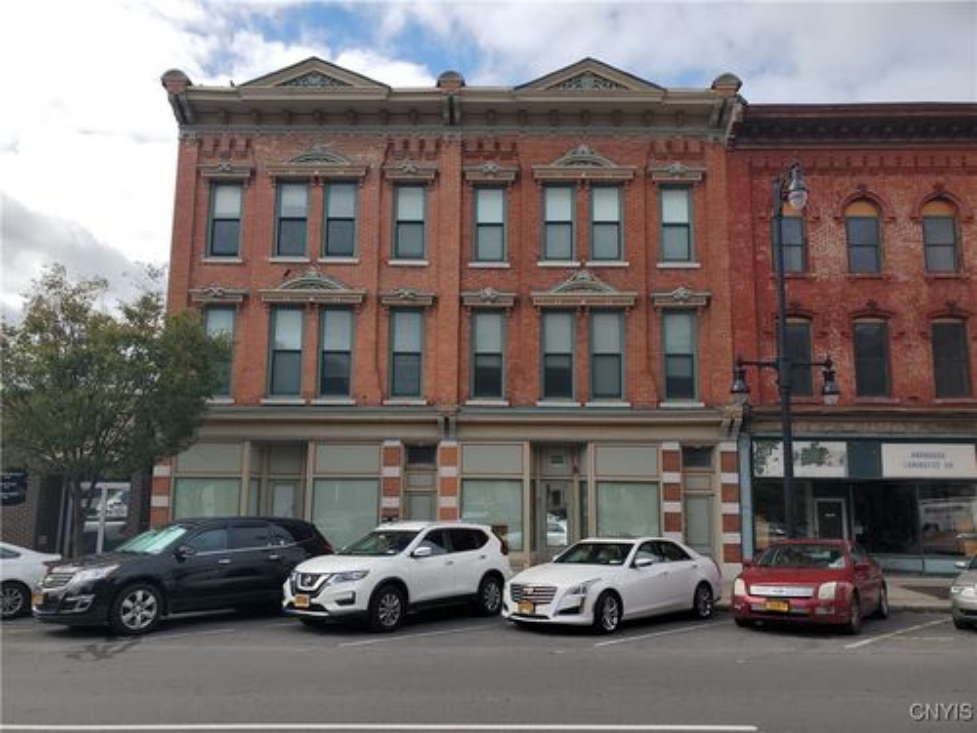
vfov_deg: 53.1
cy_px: 366
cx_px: 488
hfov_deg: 67.3
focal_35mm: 26
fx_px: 734
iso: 50
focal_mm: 4.3
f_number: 2.4
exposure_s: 1/1513
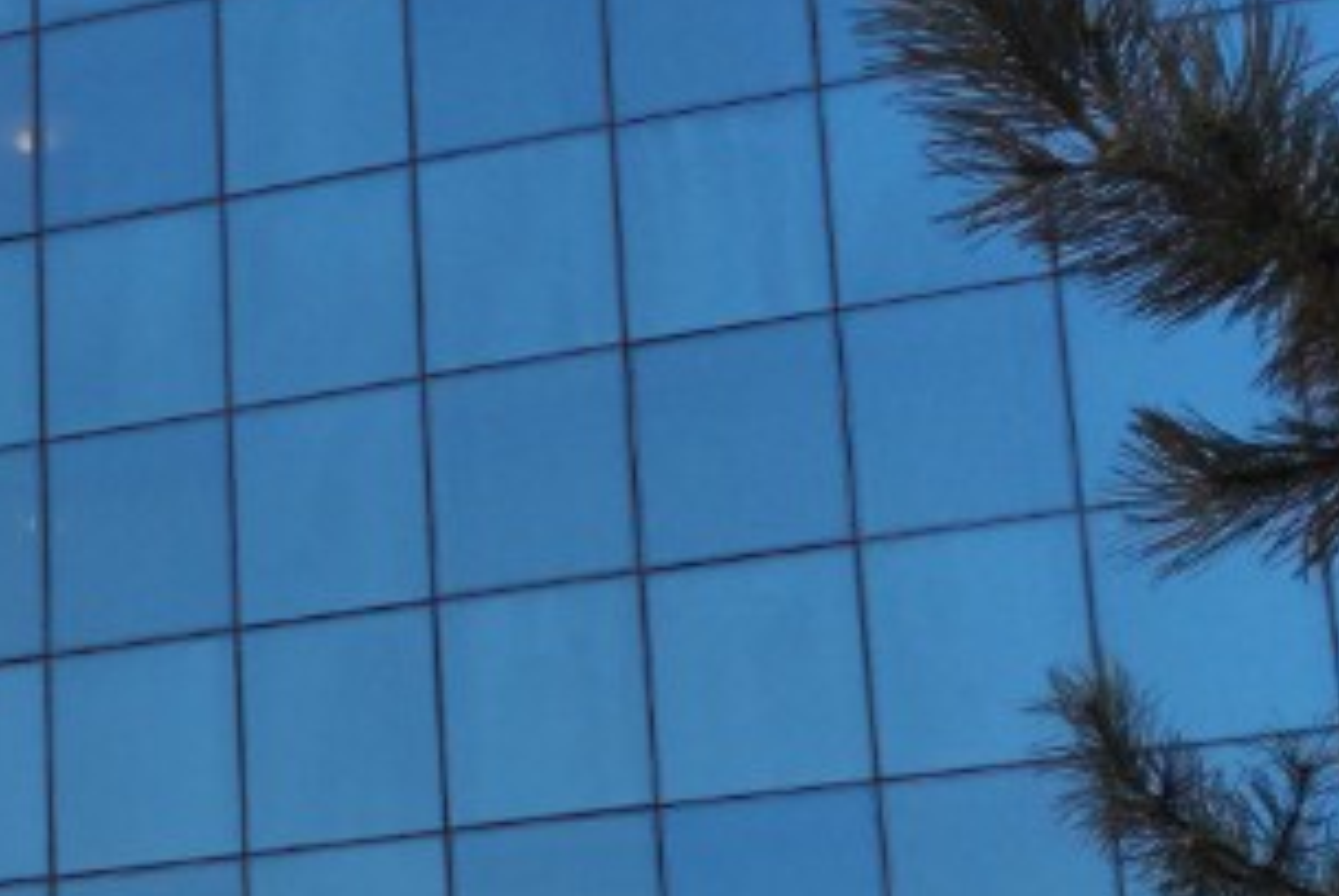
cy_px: 883
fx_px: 4058
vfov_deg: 12.5
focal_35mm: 109
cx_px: -432
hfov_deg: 17.5
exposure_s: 1/714
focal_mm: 6.72
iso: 100
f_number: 1.69
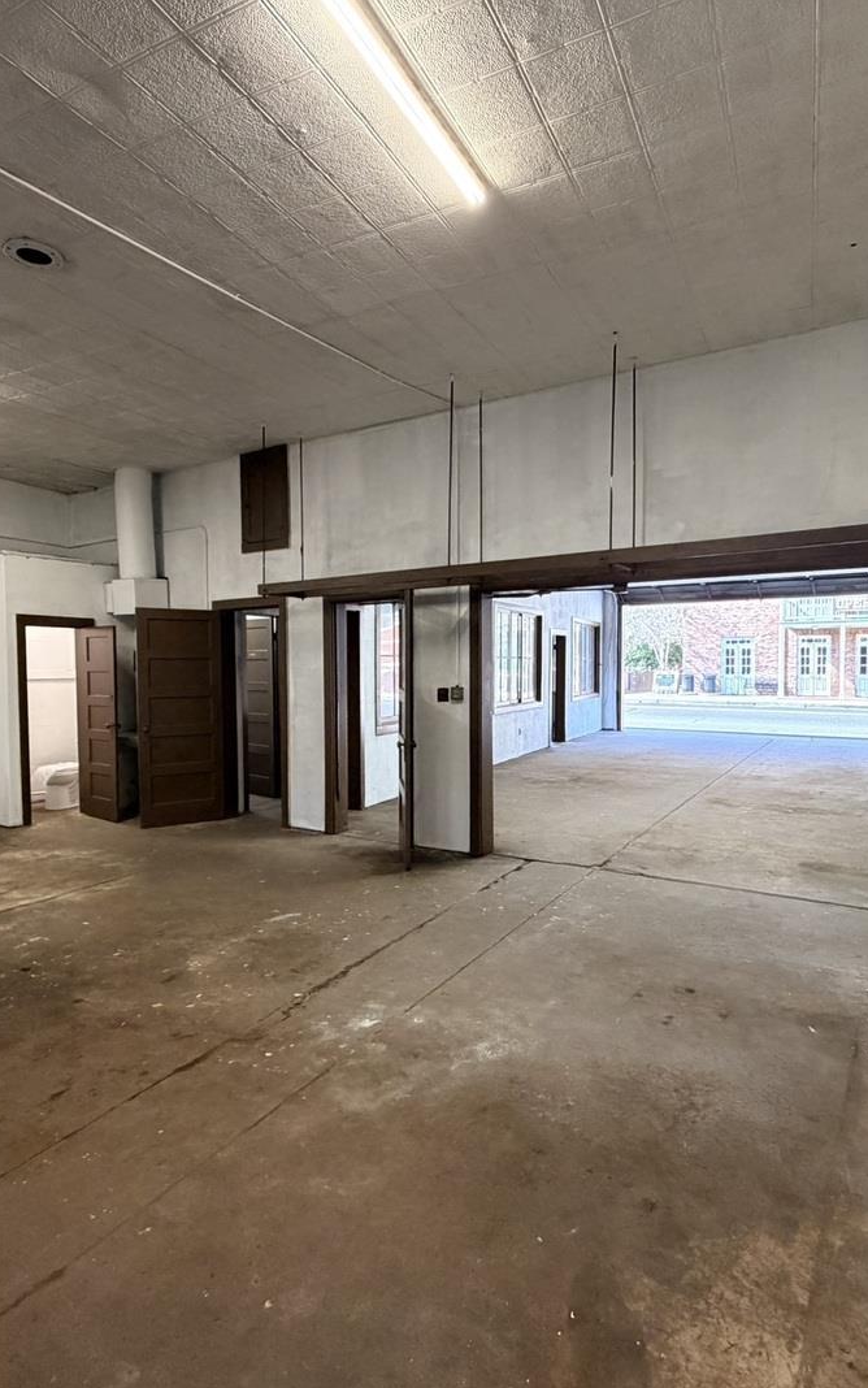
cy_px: 700
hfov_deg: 59.7
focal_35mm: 20
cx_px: 446
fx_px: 757
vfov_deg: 85.0
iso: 320
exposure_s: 1/60
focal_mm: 2.22
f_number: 2.2
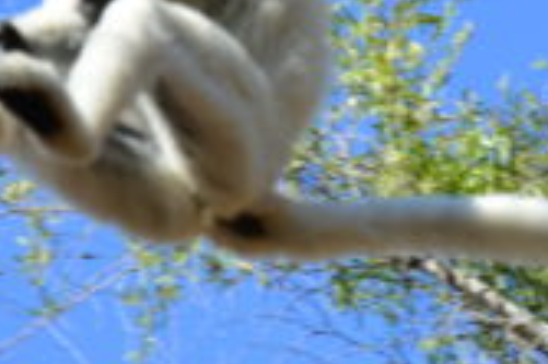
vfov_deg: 3.8
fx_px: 5475
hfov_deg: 5.7
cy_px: 259
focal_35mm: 360
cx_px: 82
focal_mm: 100
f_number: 6.3
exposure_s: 1/800
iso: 400
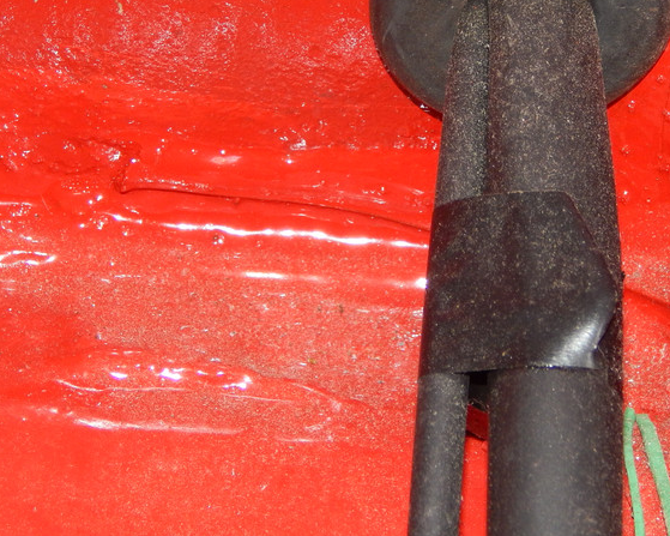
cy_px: 231
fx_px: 4877
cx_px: 384
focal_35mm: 246
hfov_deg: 7.9
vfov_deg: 6.3
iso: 200
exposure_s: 1/30
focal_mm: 23.4
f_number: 4.8
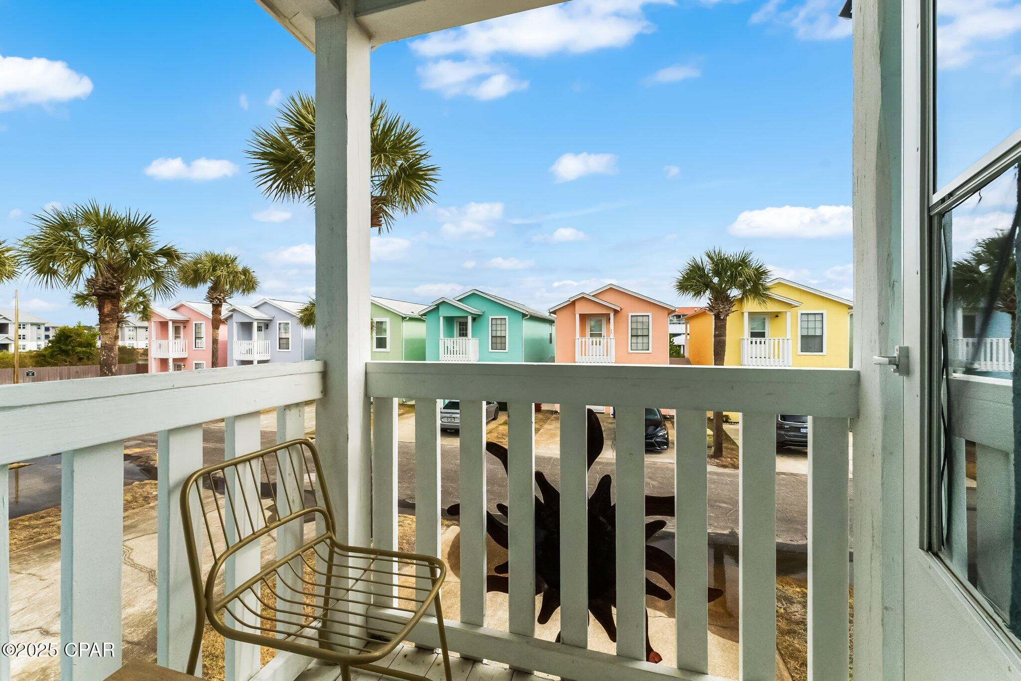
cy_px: 340
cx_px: 510
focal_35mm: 14
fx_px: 397
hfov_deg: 104.2
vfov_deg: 81.3
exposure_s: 1/3200
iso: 12800
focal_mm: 14
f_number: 10
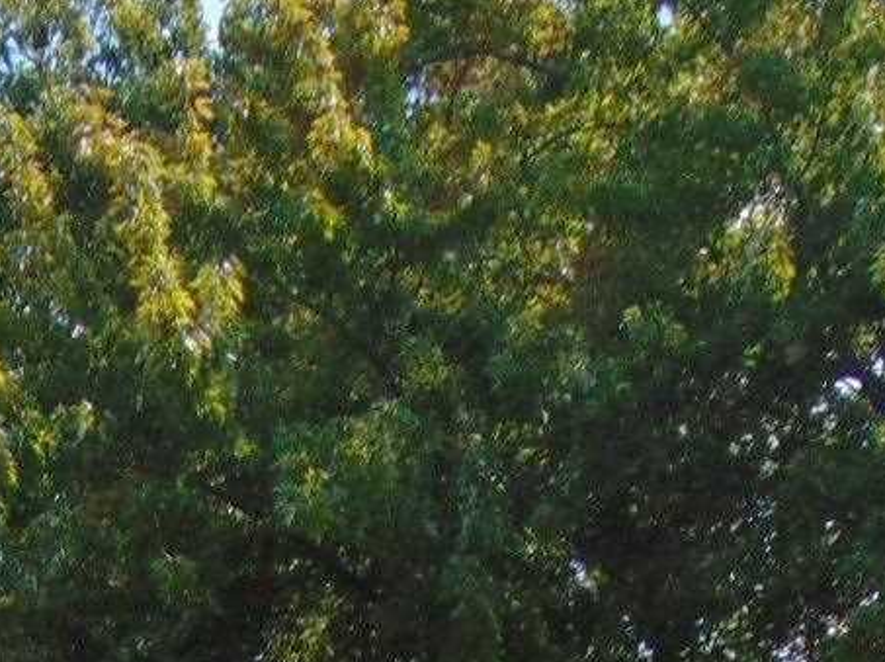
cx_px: -133
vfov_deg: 7.2
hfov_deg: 10.3
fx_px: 4828
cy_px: 1800
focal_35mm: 189
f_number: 3.2
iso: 80
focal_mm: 5.8
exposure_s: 1/800
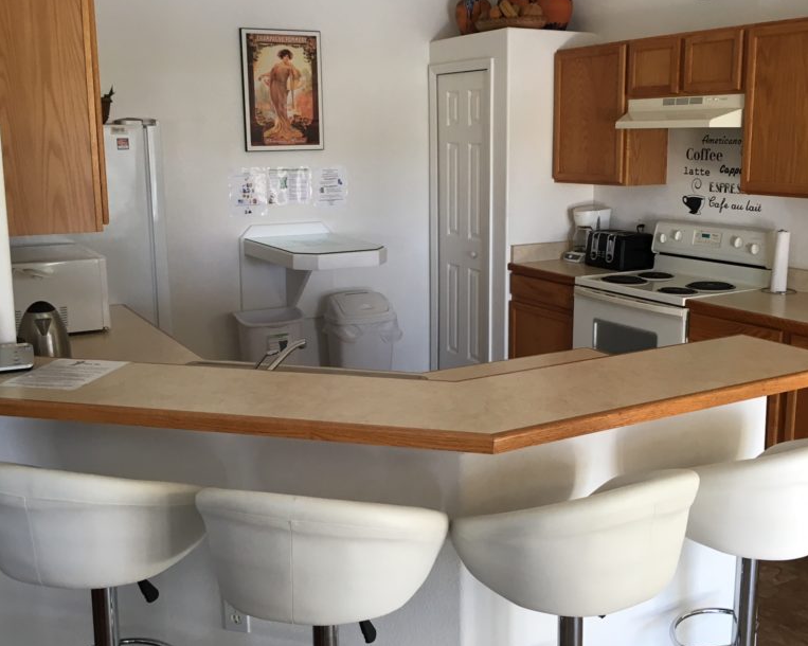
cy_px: 293
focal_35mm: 38
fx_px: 908
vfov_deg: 39.1
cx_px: 406
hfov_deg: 47.9
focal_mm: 4.15
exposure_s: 1/30
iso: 50
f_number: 2.2
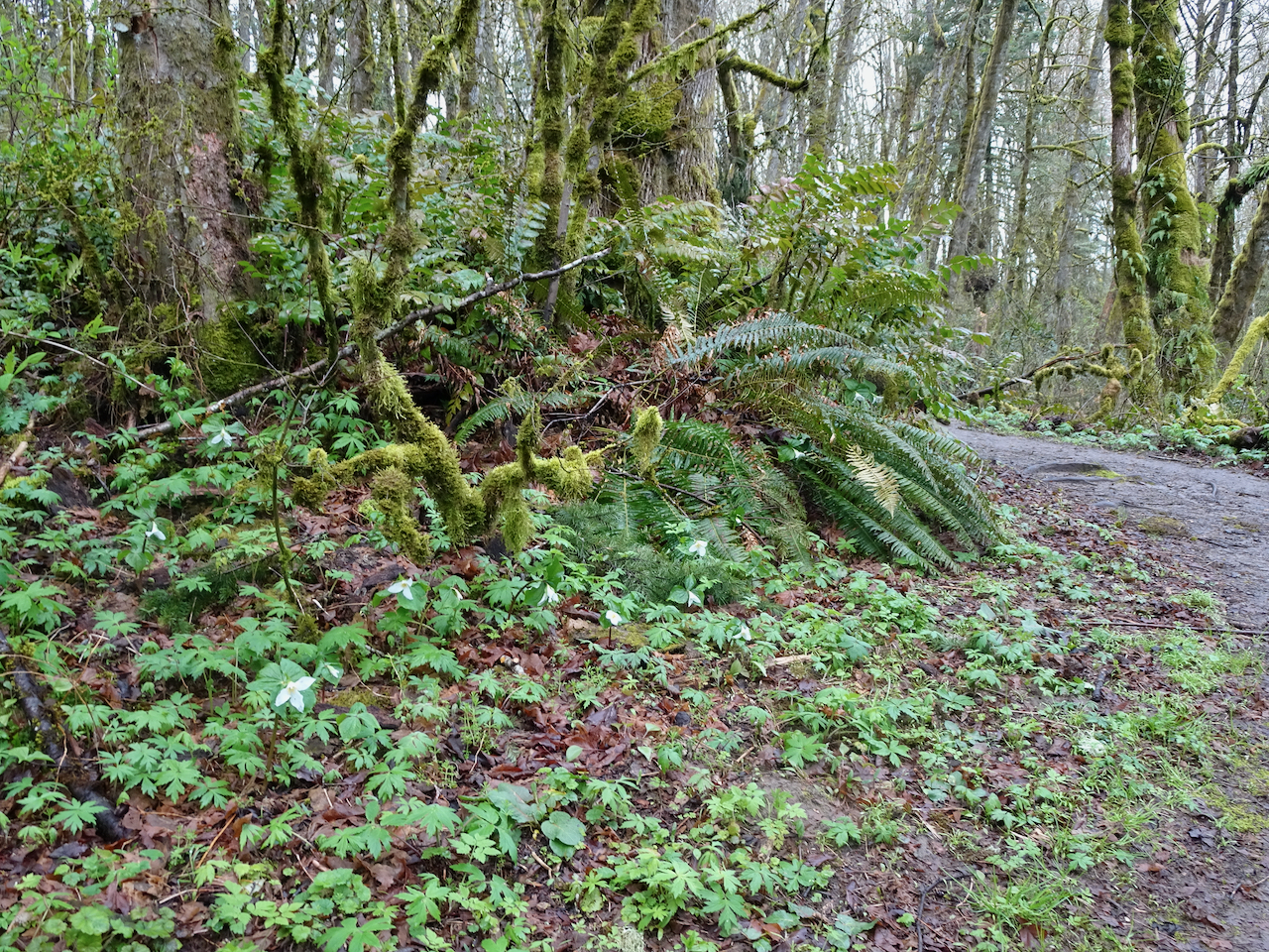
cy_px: 476
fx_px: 1320
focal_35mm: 36
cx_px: 634
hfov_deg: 51.4
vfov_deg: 39.7
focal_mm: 6.17
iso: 100
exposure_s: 1/40
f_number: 4
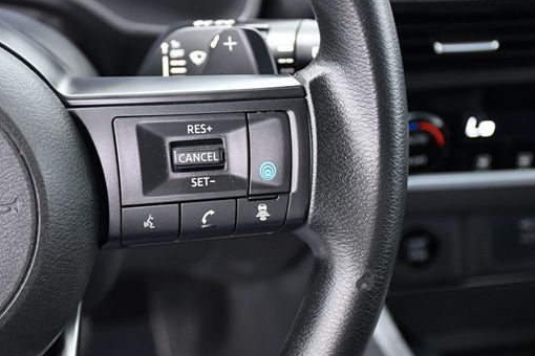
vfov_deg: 16.3
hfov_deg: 24.2
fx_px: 1248
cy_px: 196
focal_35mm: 84
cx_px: 236
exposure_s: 1/40
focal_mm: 45
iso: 2500
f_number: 4.5
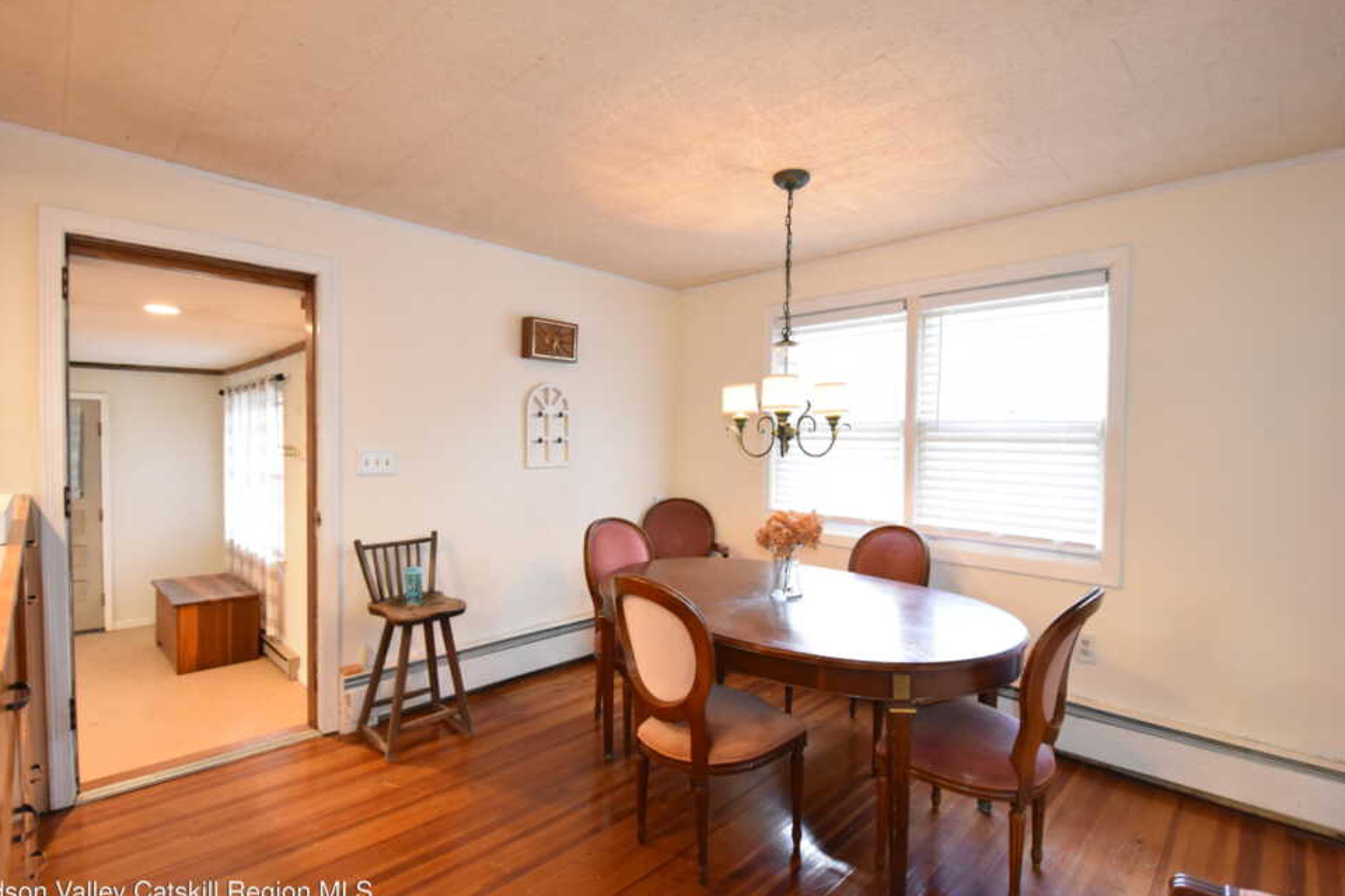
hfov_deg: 96.7
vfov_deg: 73.7
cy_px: 457
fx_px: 598
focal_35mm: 16
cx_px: 670
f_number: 3.5
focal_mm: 10
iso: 2000
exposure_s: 1/60
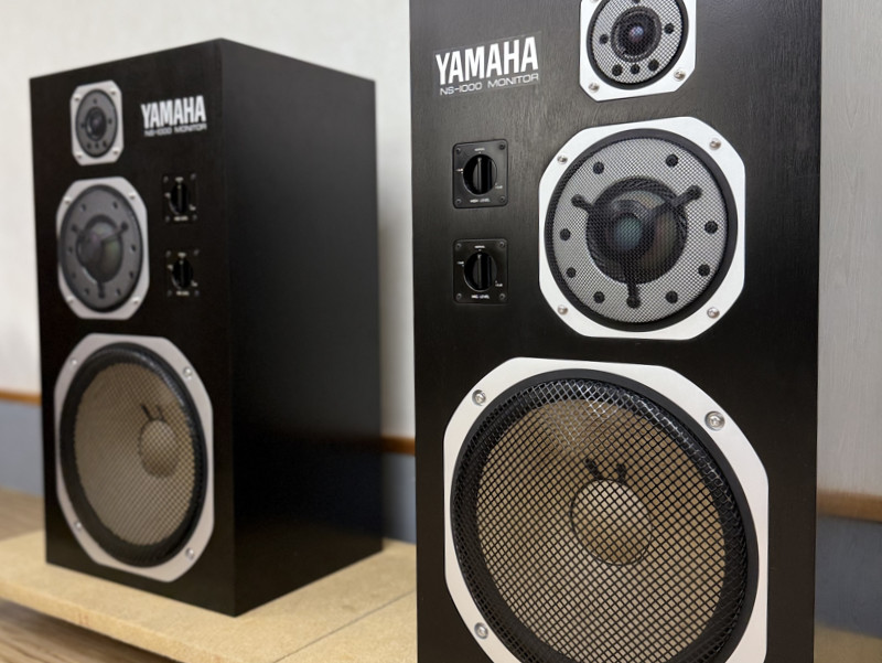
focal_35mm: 24
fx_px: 612
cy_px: 332
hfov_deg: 71.6
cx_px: 441
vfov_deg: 56.9
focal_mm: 6.8
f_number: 1.8
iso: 160
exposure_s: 1/100
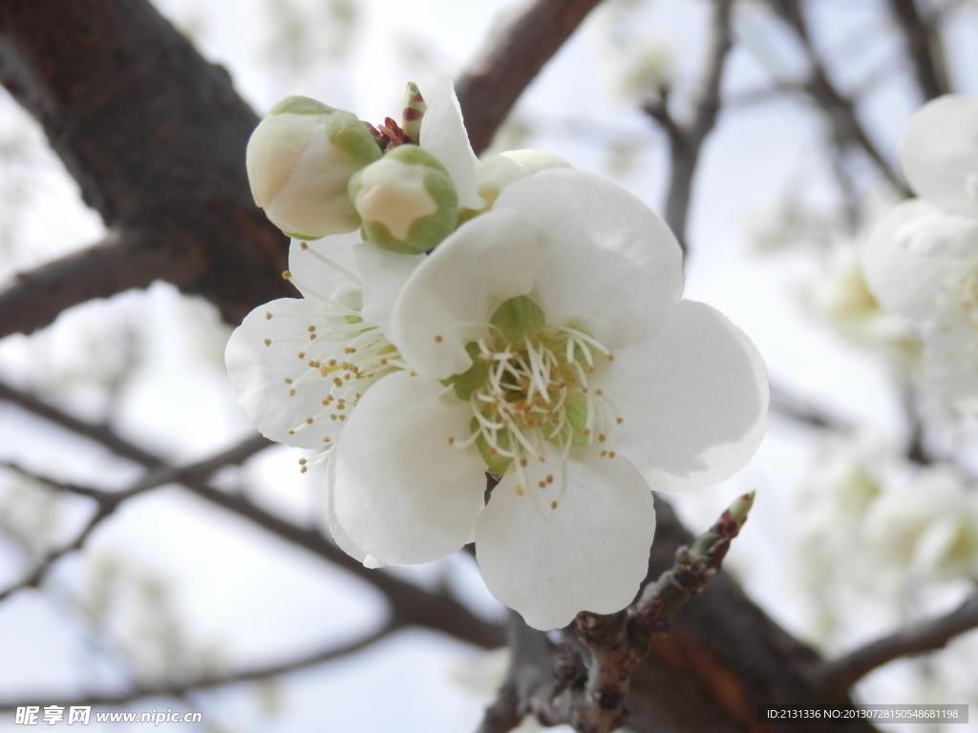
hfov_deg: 29.4
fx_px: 1865
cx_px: 489
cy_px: 366
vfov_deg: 22.3
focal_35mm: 66
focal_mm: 11.9
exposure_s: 1/400
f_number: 4.4
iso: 80
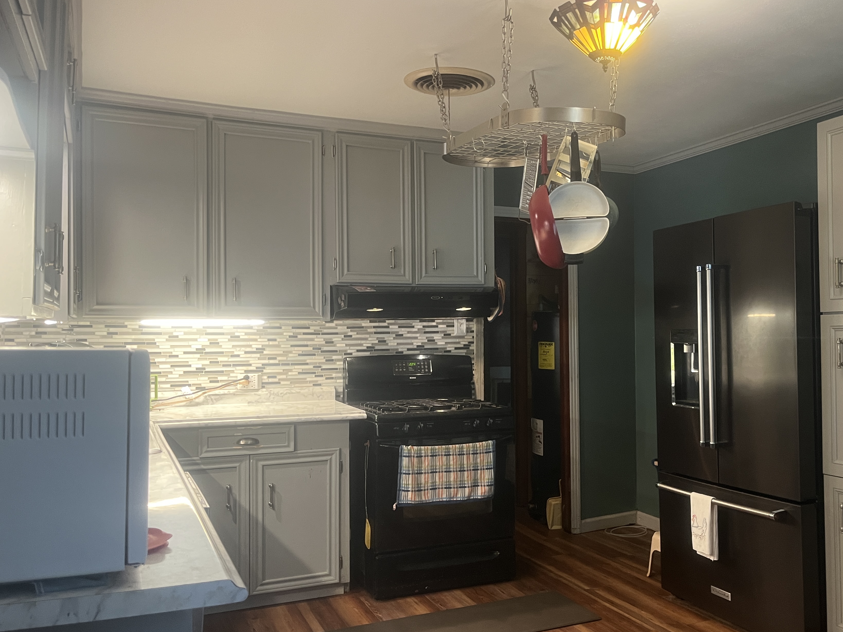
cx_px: 506
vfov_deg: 44.1
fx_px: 779
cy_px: 340
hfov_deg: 56.4
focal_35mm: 32
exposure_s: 1/60
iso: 250
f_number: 1.6
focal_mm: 5.1
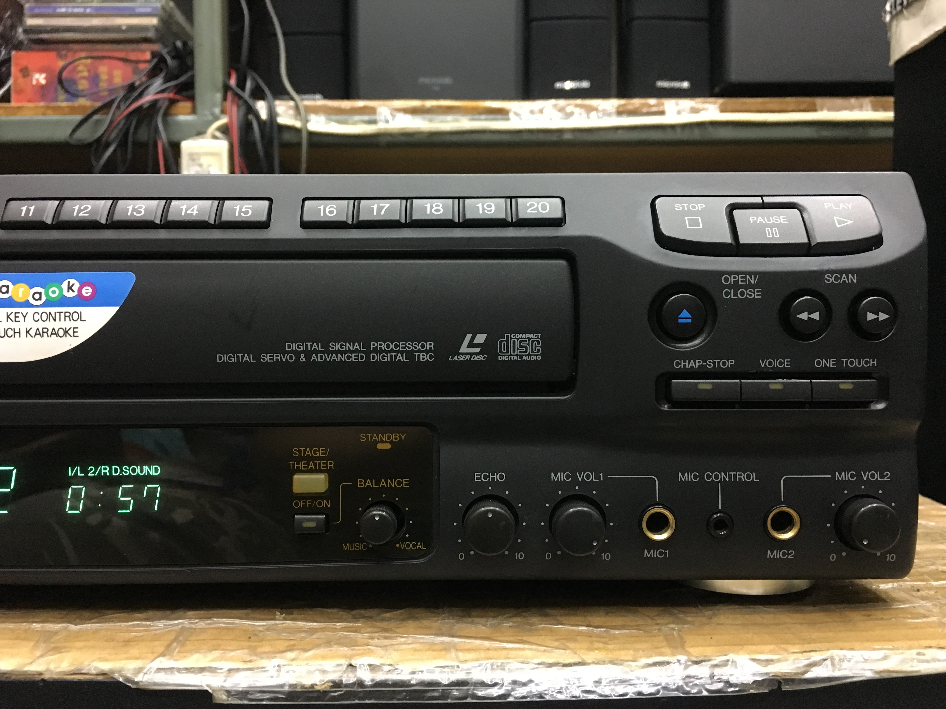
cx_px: 473
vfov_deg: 48.2
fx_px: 793
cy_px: 354
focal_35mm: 29
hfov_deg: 61.7
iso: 200
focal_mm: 4.15
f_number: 2.2
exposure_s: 1/25
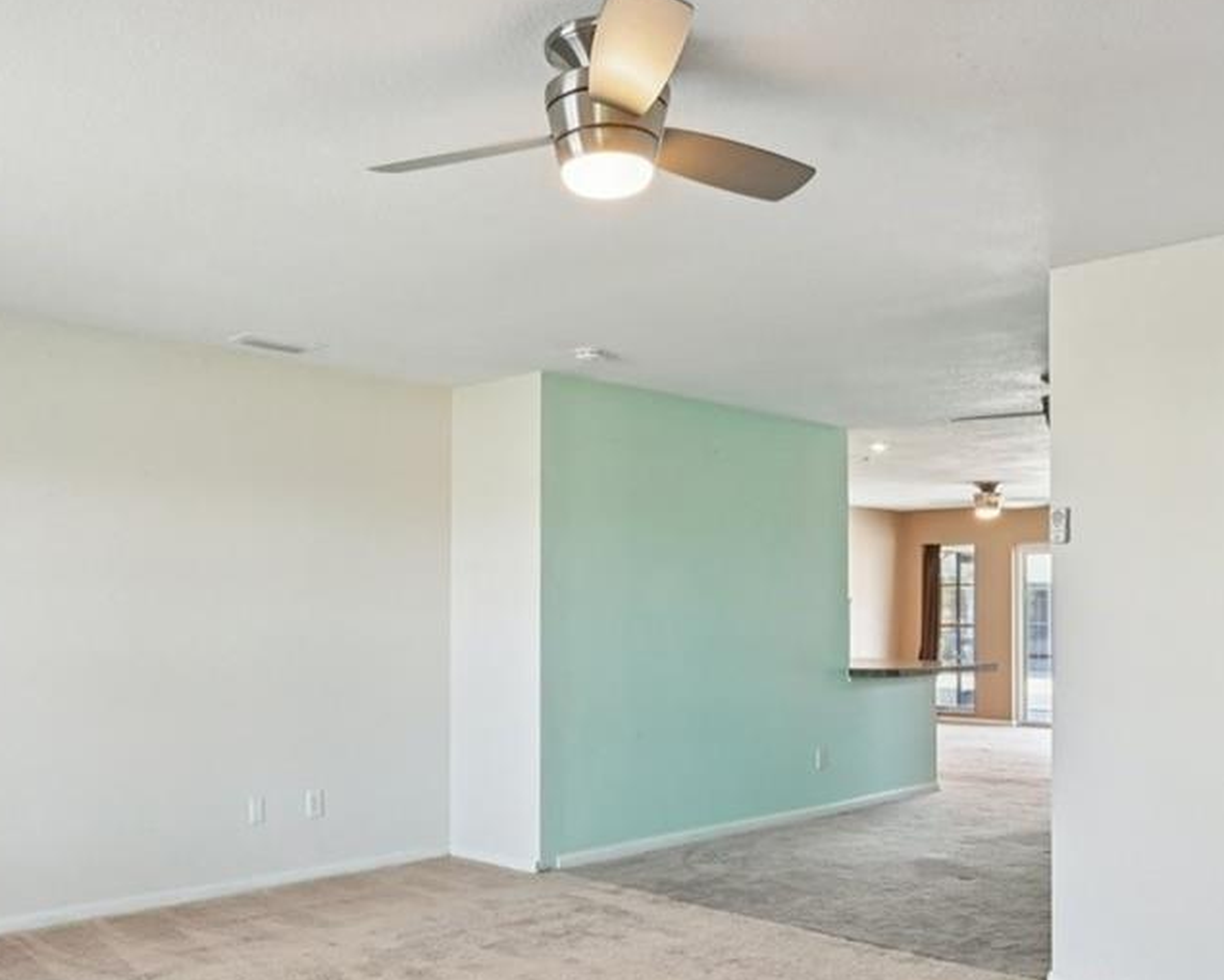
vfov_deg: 44.1
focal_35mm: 33
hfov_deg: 54.1
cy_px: 627
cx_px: 560
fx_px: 1196
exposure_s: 1/6
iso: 400
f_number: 8
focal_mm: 14
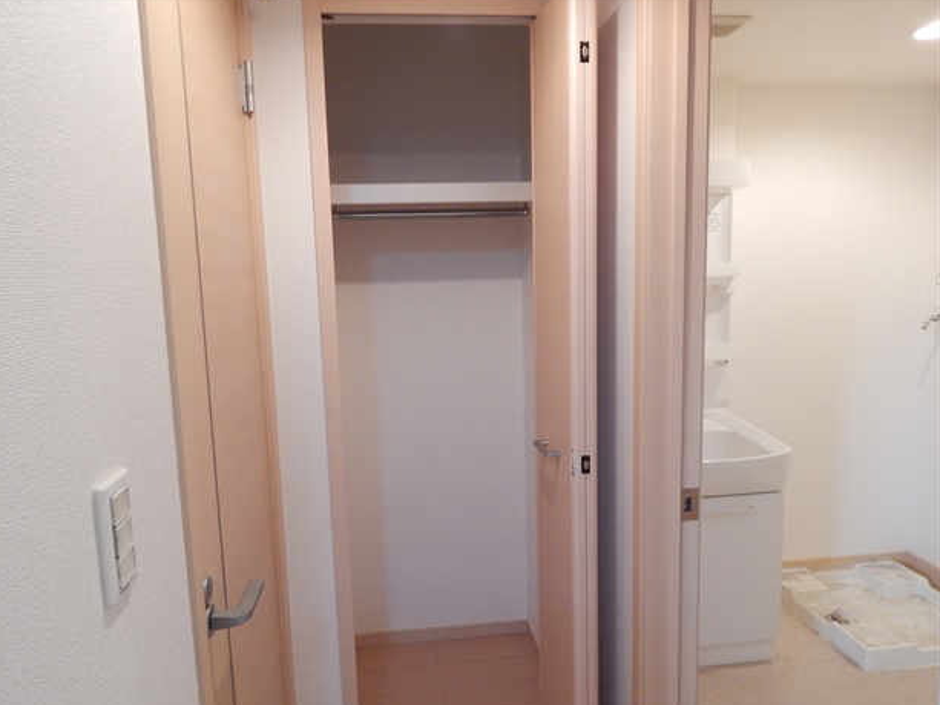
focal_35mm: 24
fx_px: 652
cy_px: 359
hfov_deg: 71.6
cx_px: 451
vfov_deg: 56.8
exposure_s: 1/25
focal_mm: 4
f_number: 3
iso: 400
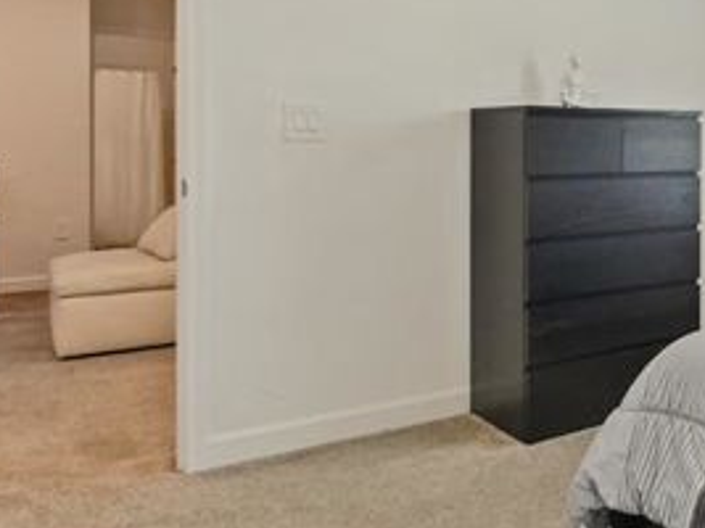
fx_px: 753
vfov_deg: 38.2
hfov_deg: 42.2
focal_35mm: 37
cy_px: 172
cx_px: 730
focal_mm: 7
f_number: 4
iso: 800
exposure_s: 1/60
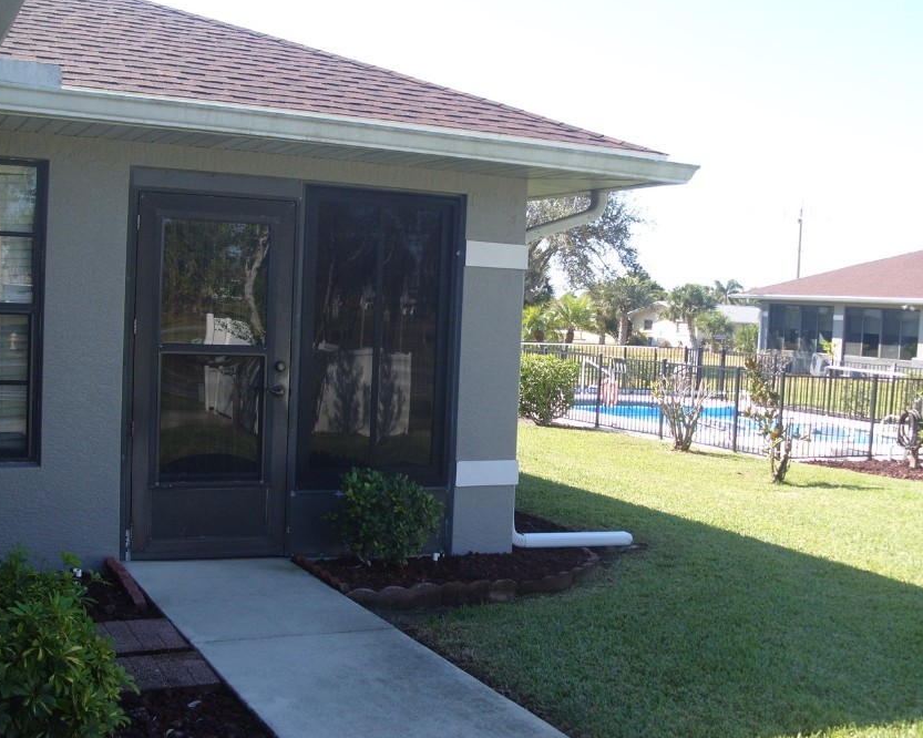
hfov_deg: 43.8
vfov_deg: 35.6
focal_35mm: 42
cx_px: 462
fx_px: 1147
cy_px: 401
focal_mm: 7.8
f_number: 2.8
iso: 80
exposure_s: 1/500
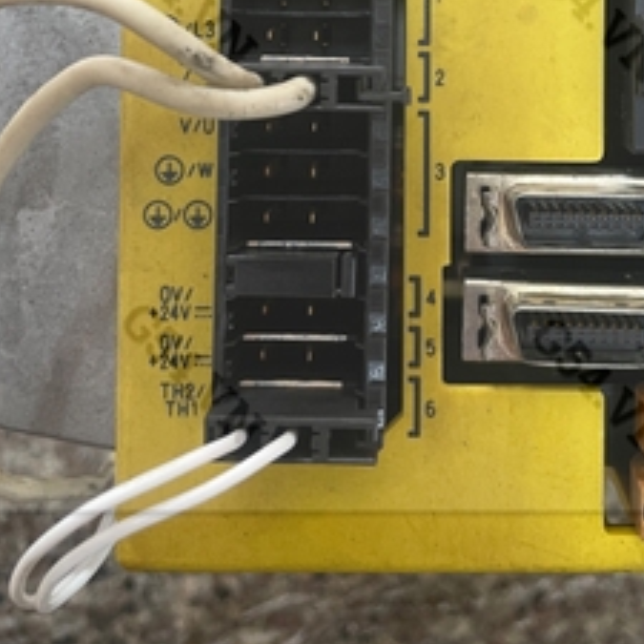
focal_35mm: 49
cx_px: 424
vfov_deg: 32.2
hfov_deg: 34.4
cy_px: 11
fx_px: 1031
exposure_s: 1/50
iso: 125
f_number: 1.6
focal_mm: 4.2
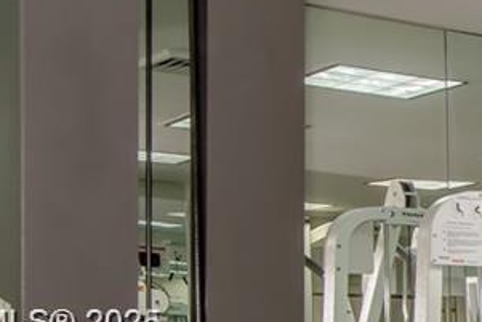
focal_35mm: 101
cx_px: 930
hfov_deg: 16.2
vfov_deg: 13.4
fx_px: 1353
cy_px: 325
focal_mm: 19
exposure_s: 1/10
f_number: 8
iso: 800
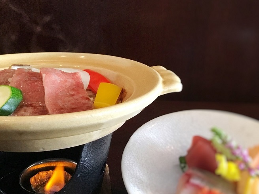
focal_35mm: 37
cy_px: 88
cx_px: 122
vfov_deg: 38.6
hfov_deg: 50.1
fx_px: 277
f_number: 2.4
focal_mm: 3.3
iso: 200
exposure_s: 1/24
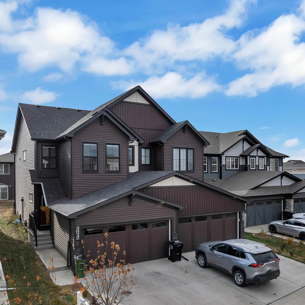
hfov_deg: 55.2
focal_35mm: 29
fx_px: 289
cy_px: 156
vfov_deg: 55.6
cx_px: 184
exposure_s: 1/5000
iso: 110
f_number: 2.4
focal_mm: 8.38
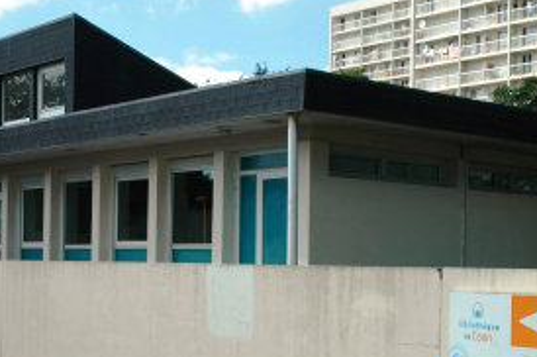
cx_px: 292
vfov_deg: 18.3
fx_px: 1101
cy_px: 273
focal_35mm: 74
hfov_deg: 27.4
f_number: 9
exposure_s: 1/320
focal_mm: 27
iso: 200
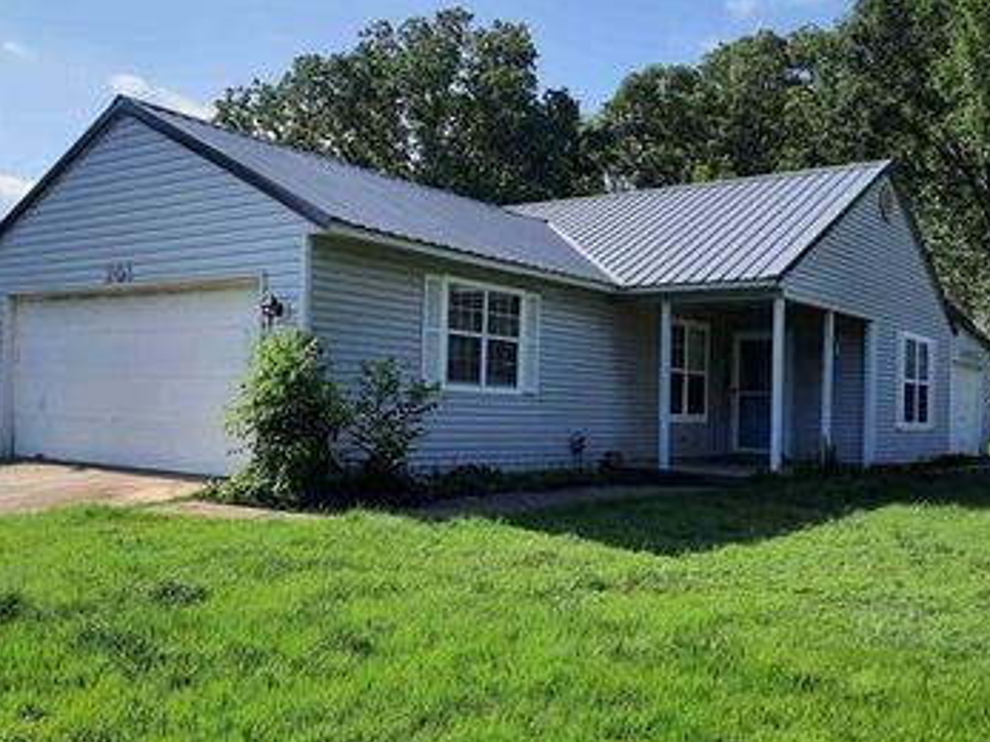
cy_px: 370
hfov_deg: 51.0
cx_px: 391
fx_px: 1029
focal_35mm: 36
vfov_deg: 39.6
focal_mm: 4.6
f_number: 2
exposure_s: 1/1193
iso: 32
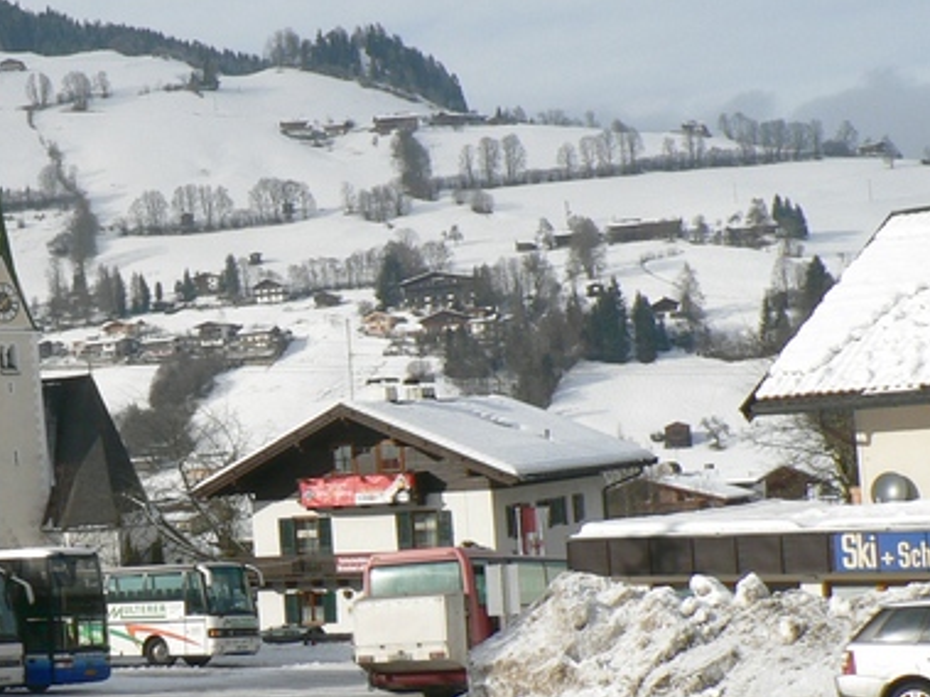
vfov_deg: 19.4
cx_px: 32
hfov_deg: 24.6
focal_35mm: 76
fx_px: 2041
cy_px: 371
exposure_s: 1/400
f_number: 5.6
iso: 80
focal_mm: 6
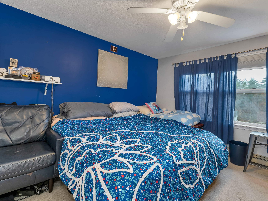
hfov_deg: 94.3
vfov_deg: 78.1
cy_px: 101
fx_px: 124
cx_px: 145
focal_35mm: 16
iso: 400
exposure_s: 1/8
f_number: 8
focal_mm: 14
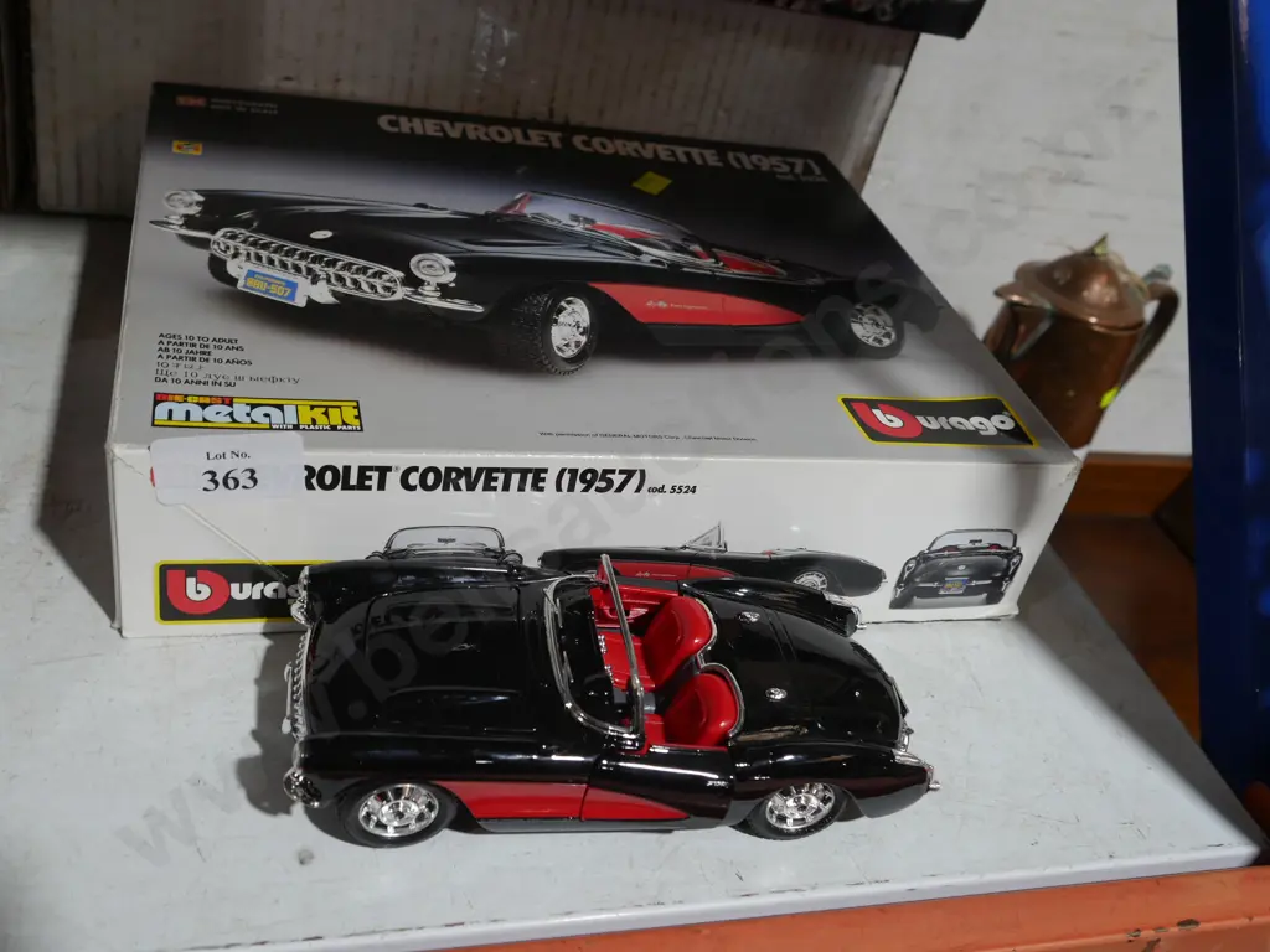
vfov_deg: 41.8
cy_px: 476
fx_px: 1247
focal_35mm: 34
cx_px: 635
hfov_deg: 54.0
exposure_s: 1/60
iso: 500
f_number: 5.6
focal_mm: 17
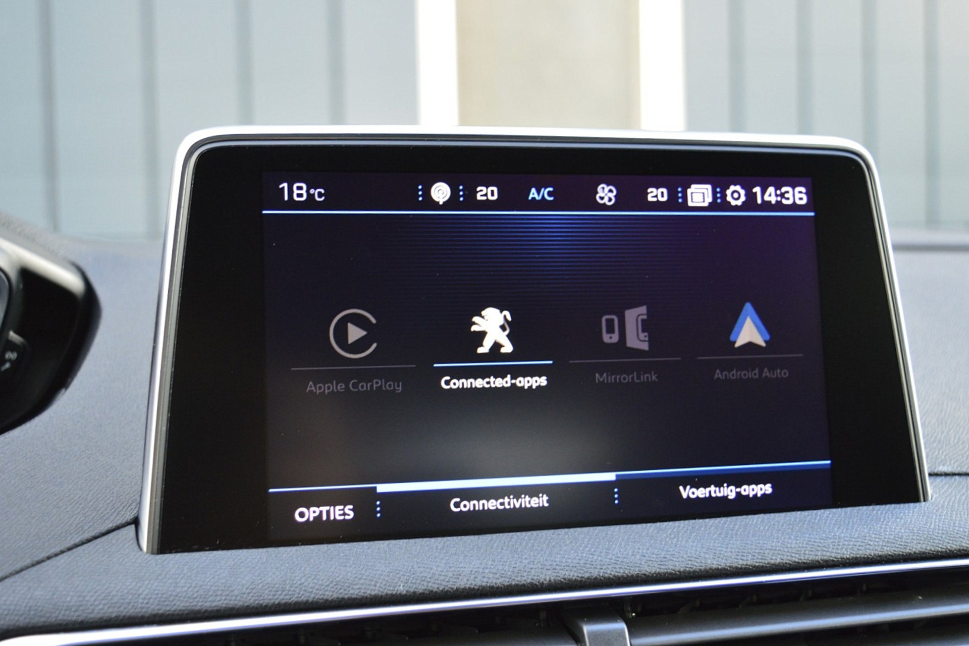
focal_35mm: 42
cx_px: 484
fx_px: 1130
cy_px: 323
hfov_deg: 46.4
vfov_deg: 31.9
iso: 800
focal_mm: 28
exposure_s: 1/60
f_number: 5
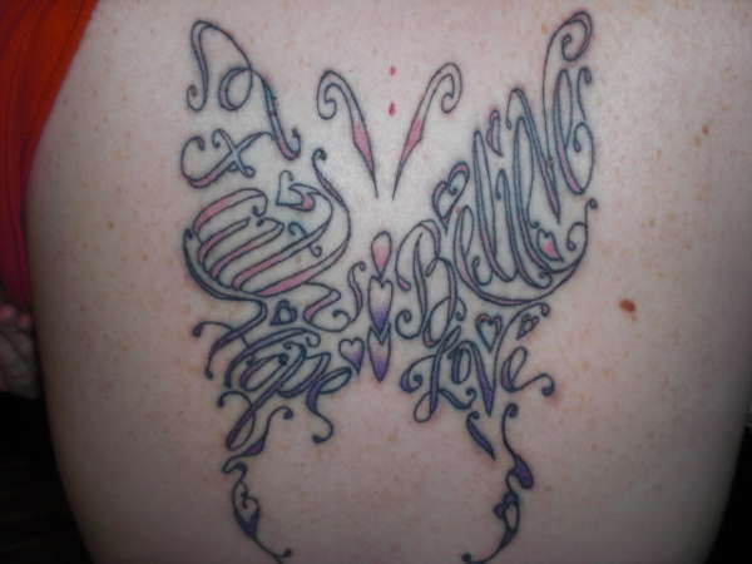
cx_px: 376
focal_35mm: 38
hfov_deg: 49.0
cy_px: 282
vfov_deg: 37.7
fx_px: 826
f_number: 3.1
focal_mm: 6.3
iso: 64
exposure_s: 1/60
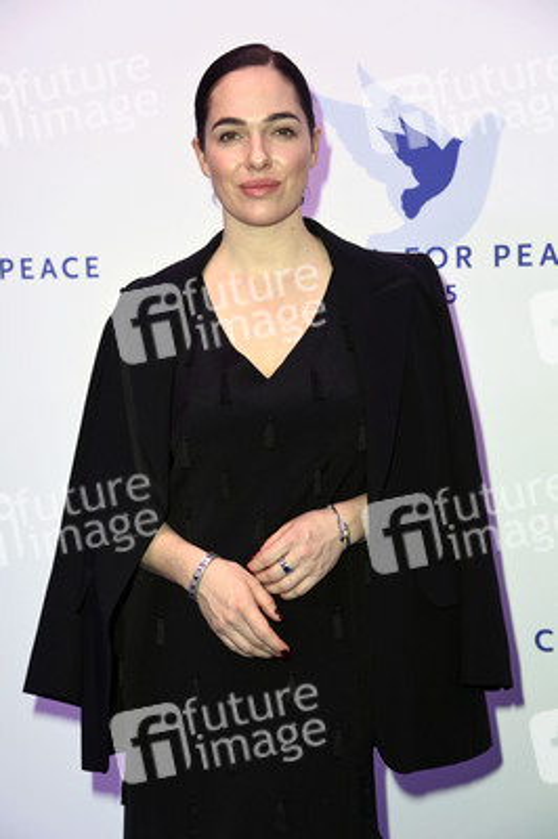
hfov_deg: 16.0
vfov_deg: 23.9
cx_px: 279
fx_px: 1980
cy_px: 420
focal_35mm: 85
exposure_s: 1/250
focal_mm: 85
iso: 640
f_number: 5.6
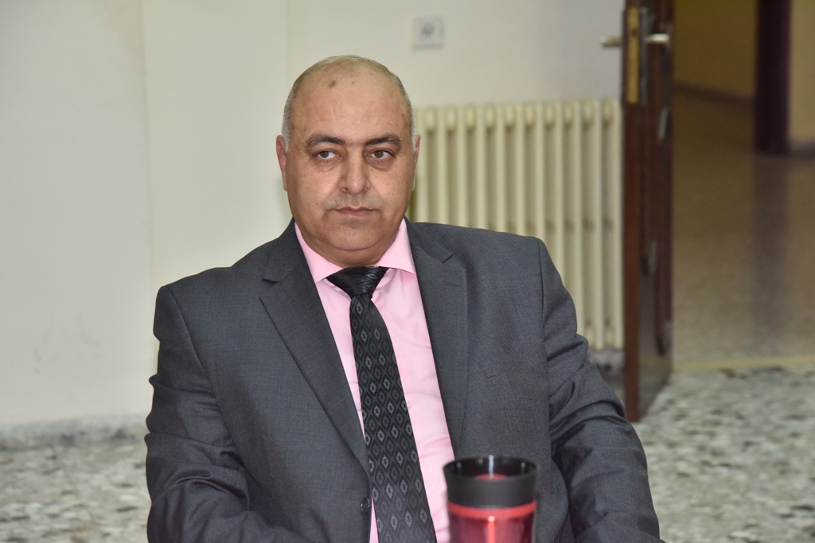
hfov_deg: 17.1
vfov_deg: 11.4
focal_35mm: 120
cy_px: 272
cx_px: 408
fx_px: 2717
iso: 2500
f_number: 7.1
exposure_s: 1/250
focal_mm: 120
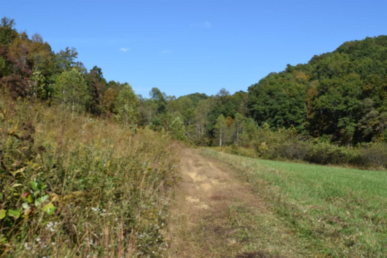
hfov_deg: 45.0
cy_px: 129
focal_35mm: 44
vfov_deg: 30.8
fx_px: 468
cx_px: 194
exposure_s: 1/320
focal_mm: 29
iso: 200
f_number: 9
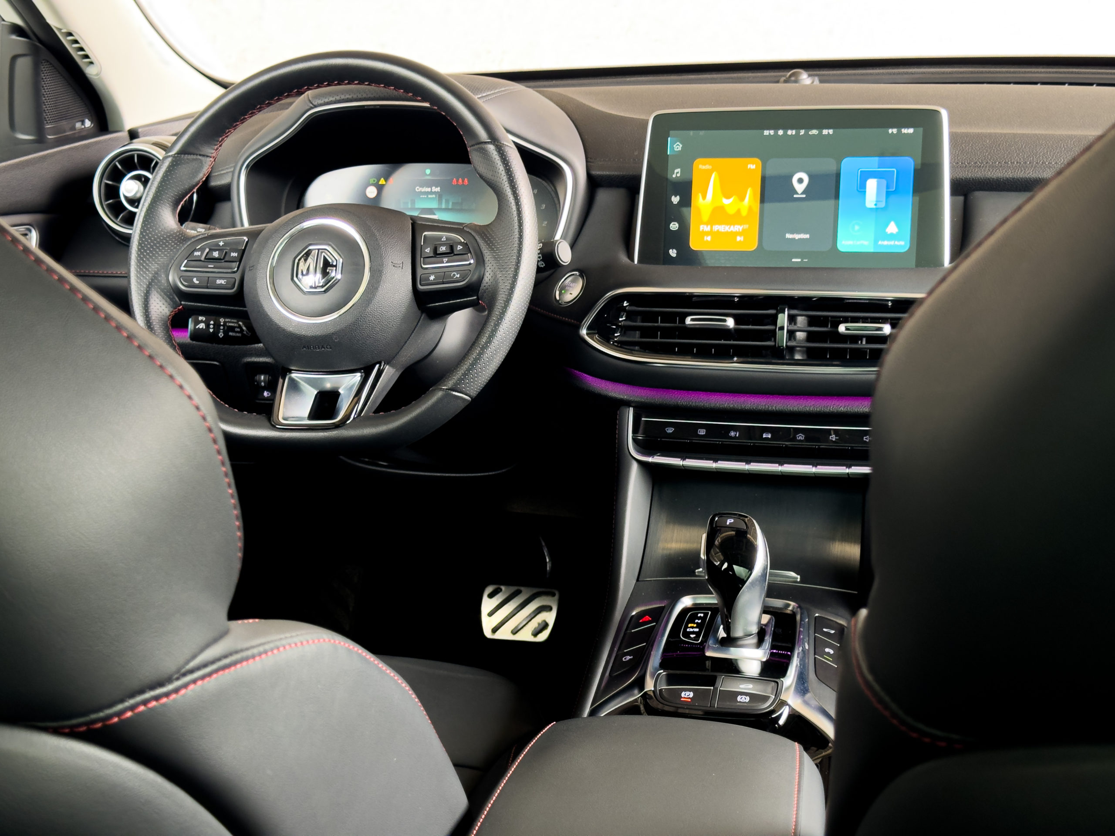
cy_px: 418
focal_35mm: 48
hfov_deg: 39.7
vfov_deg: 30.3
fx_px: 1546
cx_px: 558
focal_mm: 6.86
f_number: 1.8
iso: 250
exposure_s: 1/50
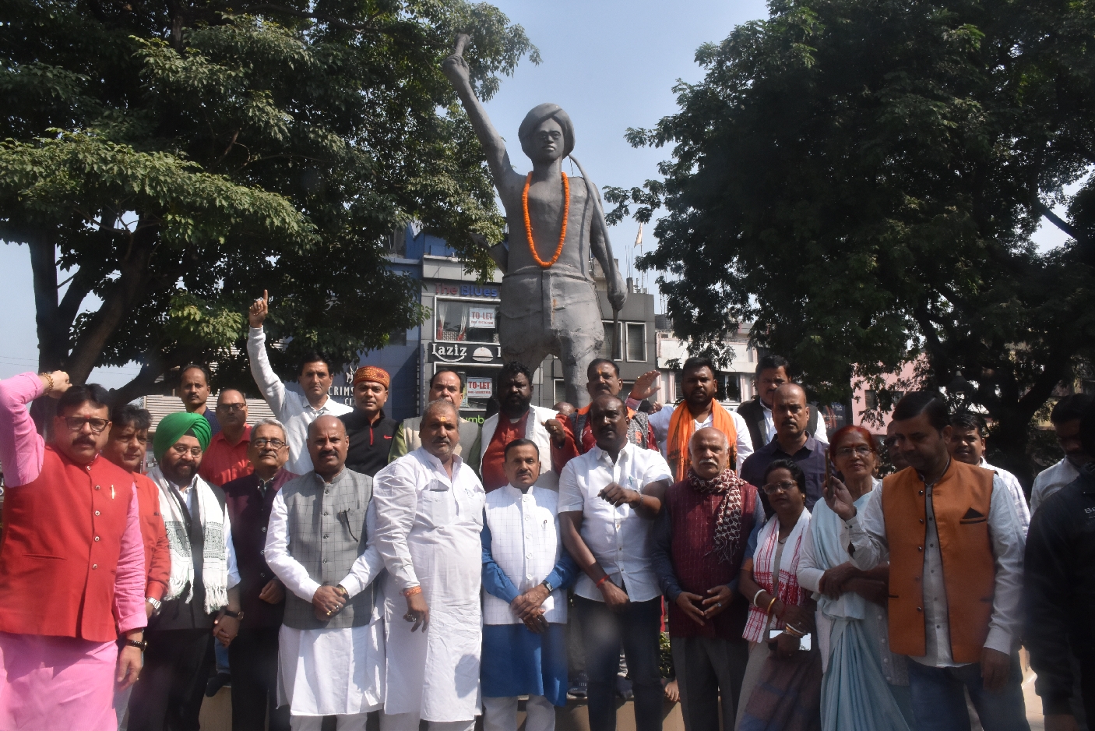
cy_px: 366
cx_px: 548
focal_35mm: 27
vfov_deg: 47.9
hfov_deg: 67.4
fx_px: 821
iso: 800
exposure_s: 1/320
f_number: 18
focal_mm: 18
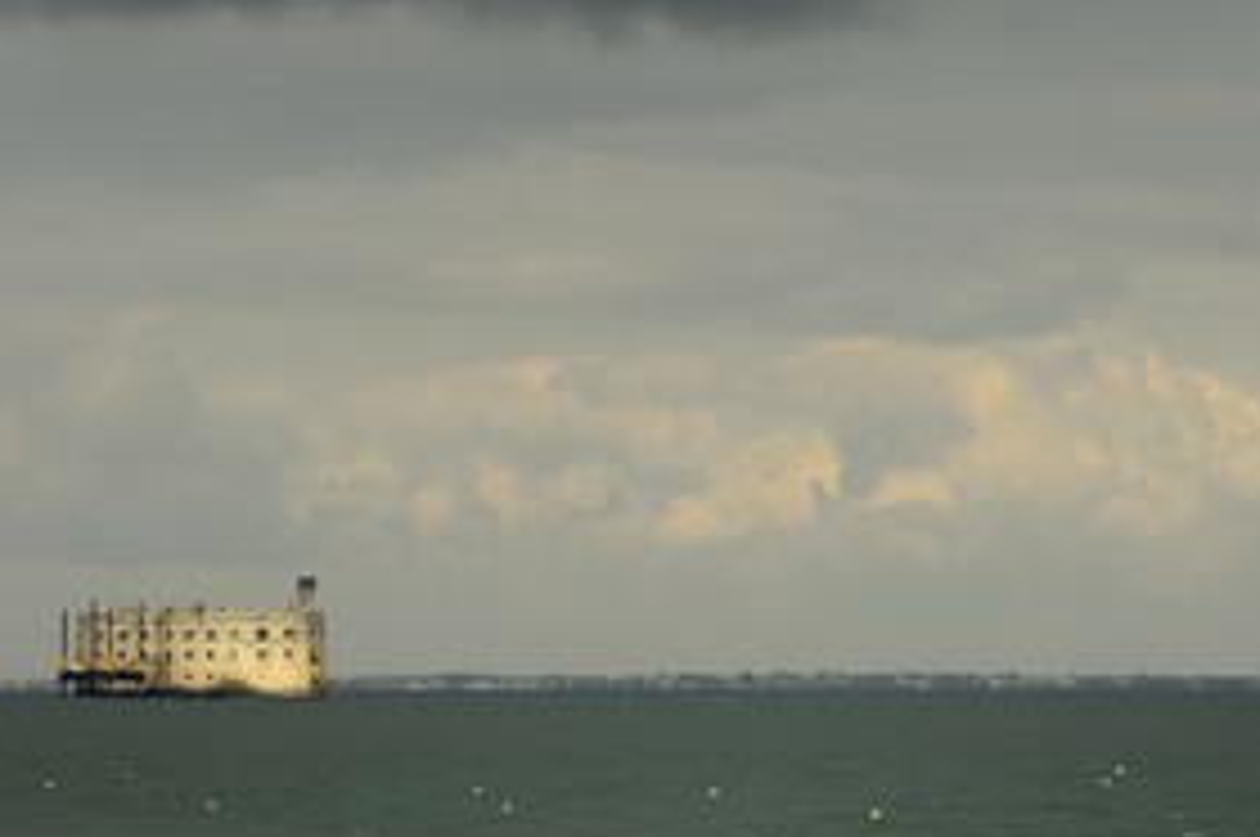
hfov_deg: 5.7
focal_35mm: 361
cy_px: 338
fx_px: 12620
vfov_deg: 3.8
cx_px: 727
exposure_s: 1/160
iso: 100
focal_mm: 160
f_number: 7.6
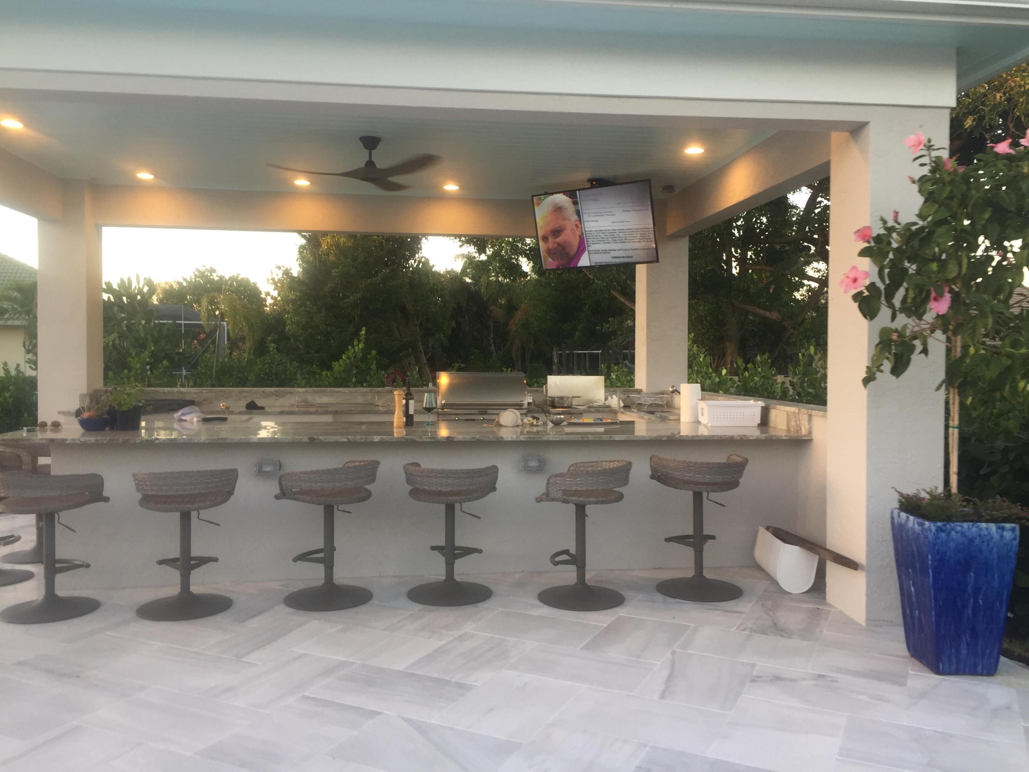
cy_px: 386
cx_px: 514
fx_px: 862
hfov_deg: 61.7
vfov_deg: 48.2
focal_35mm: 29
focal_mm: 4.15
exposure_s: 1/60
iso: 40
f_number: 2.2
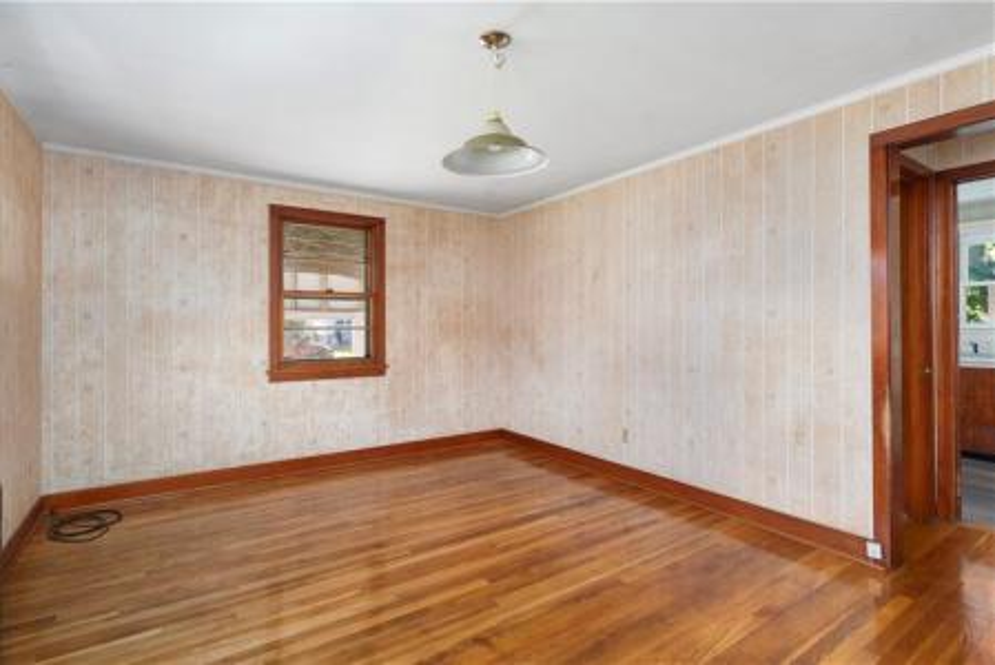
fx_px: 470
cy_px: 332
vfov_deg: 70.5
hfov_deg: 93.2
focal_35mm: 17
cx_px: 498
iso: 640
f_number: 7.1
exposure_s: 1/200
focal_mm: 17
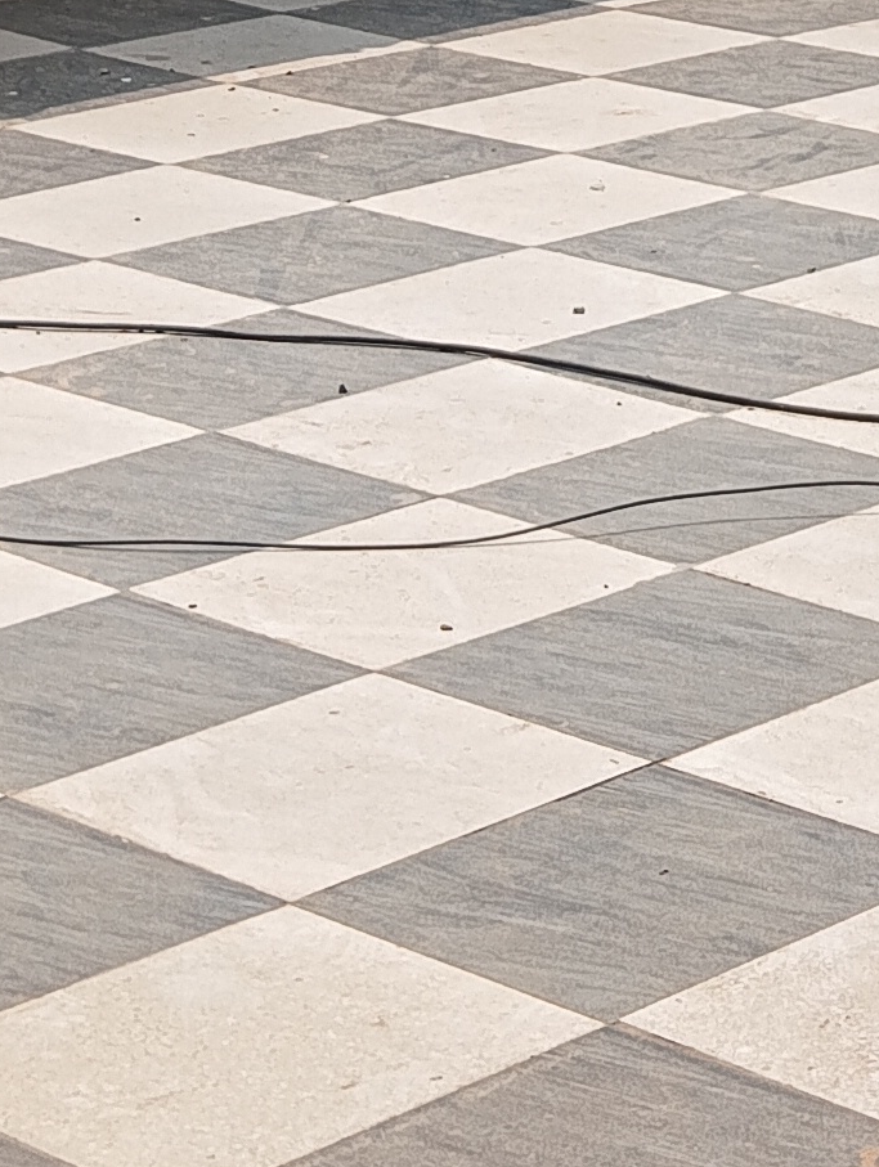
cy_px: -208
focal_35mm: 126
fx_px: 4255
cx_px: 1528
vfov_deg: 15.1
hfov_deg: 11.1
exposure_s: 1/703
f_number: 1.8
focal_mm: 4.22
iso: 51
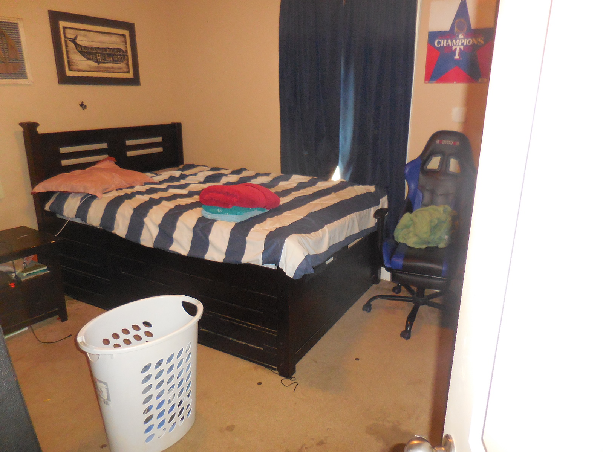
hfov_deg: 69.4
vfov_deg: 54.9
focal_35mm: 25
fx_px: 435
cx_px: 302
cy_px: 226
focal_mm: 4.5
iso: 560
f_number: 3.3
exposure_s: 1/25
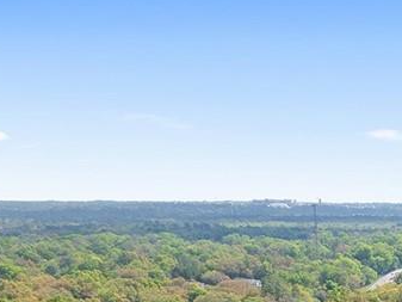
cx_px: 556
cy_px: 636
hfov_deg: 16.1
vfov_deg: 11.5
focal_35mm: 114
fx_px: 1324
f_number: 1.8
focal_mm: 8.67
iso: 310
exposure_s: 1/6000
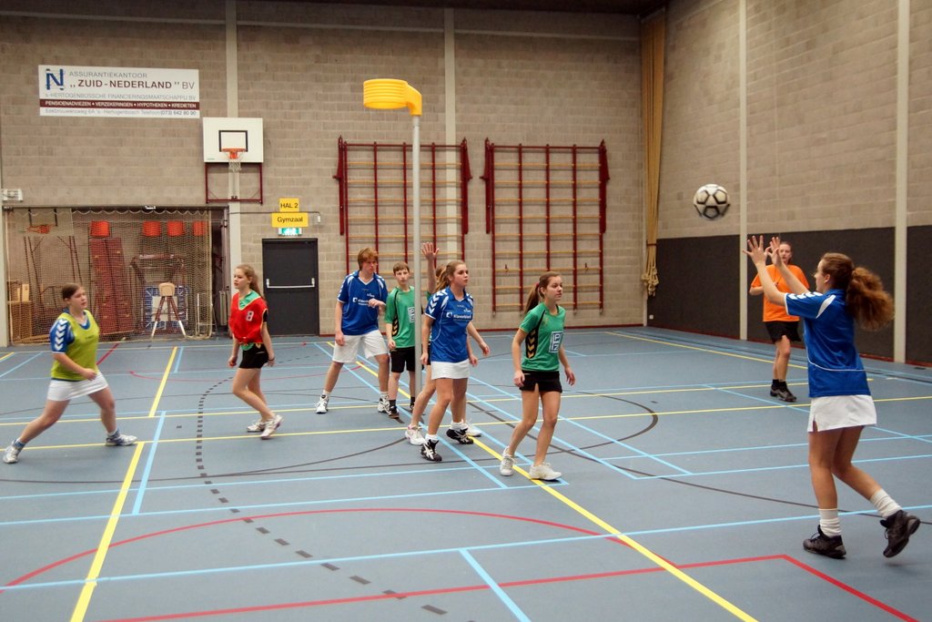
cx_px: 466
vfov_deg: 43.6
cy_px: 311
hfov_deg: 61.9
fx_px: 777
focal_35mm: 30
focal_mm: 20
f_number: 2.8
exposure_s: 1/200
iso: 1600
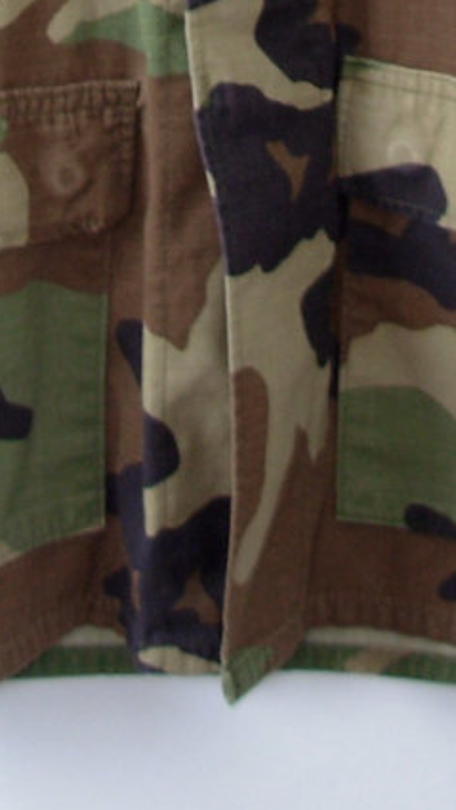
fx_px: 3139
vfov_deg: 13.5
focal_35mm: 146
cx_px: 253
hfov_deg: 8.3
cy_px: -543
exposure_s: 1/9.2
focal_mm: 6.3
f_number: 2.9
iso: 50
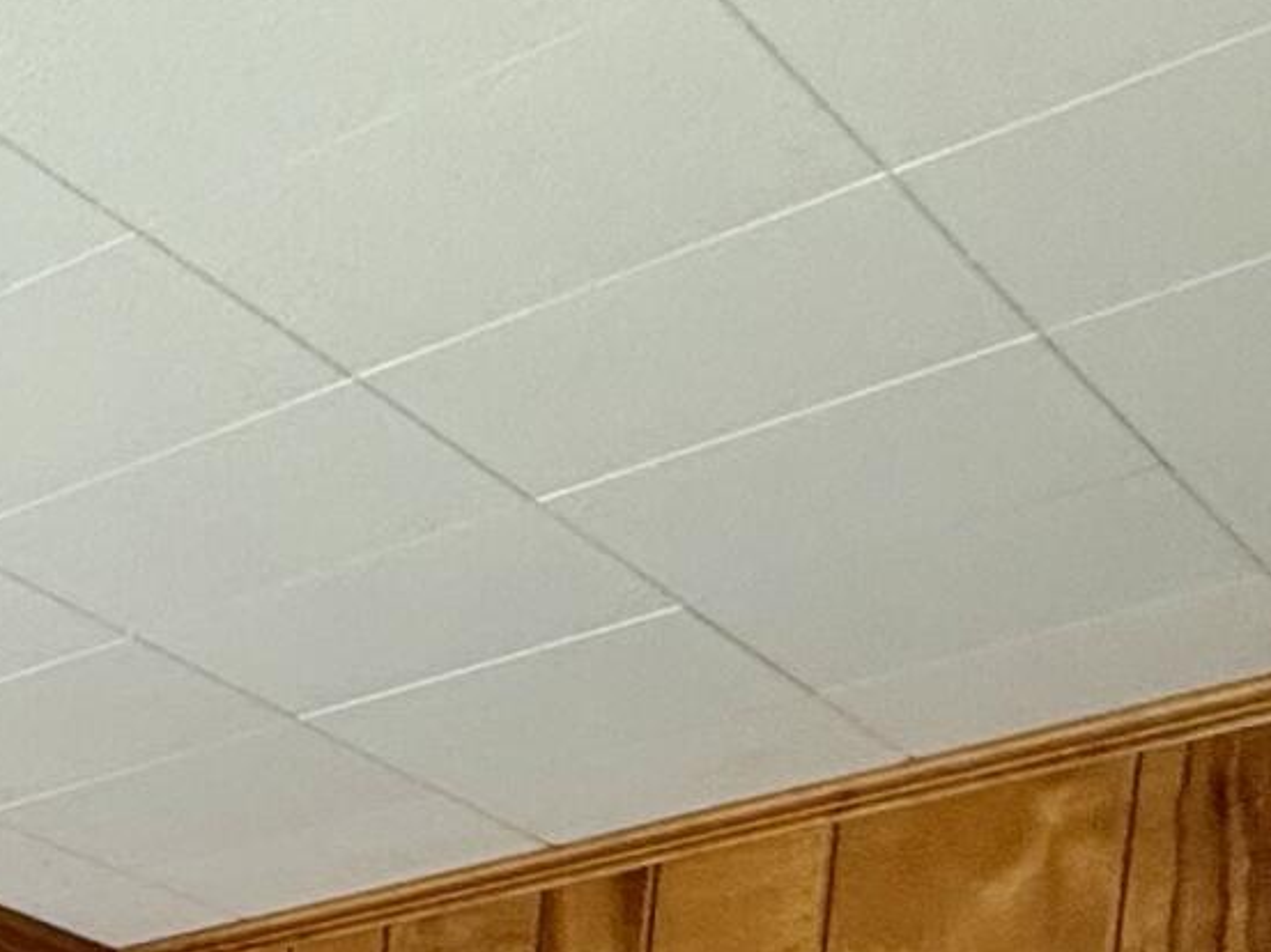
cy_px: 2166
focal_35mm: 76
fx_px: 2789
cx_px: -1276
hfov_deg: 17.8
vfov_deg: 14.3
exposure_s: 1/99
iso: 160
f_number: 2.2
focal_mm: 2.22
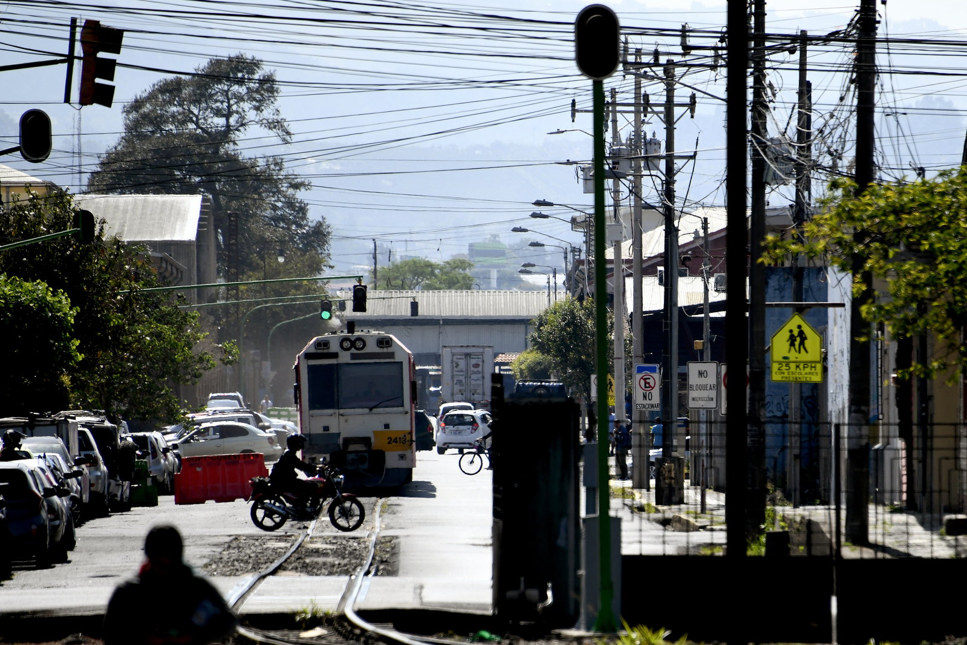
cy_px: 322
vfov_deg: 4.6
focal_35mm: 300
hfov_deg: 6.9
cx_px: 484
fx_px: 8058
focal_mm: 300
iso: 500
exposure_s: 1/2000
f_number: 5.6
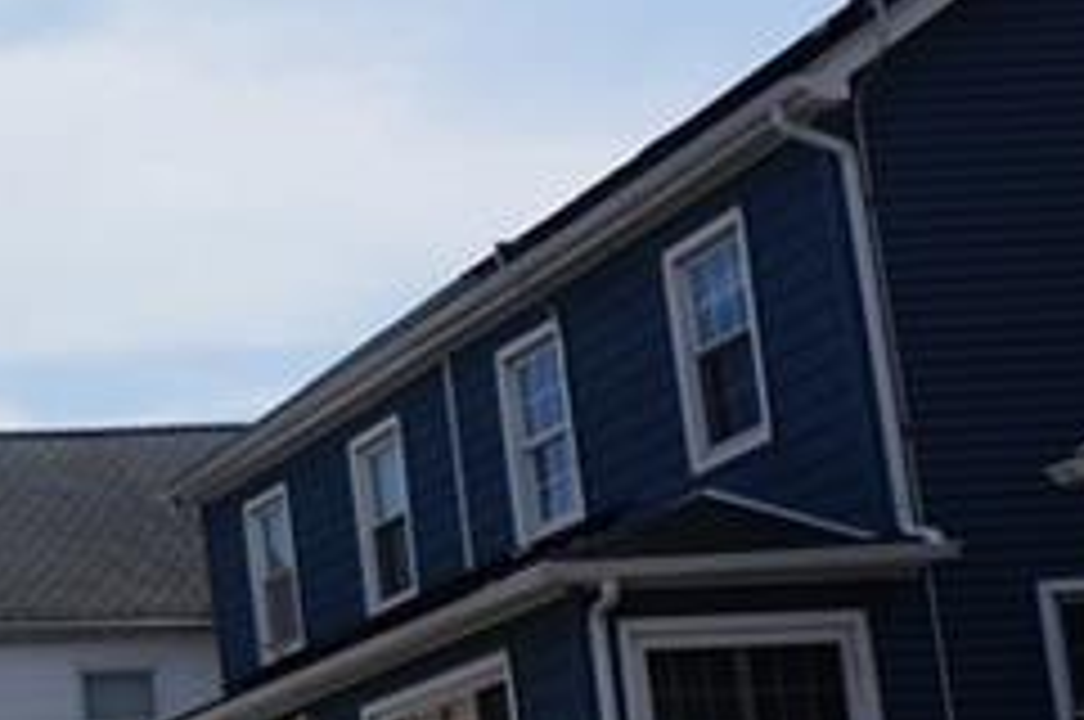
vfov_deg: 13.3
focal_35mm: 102
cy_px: 583
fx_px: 3067
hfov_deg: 16.4
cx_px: -940
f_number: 13
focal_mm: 16
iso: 100
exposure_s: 1/200
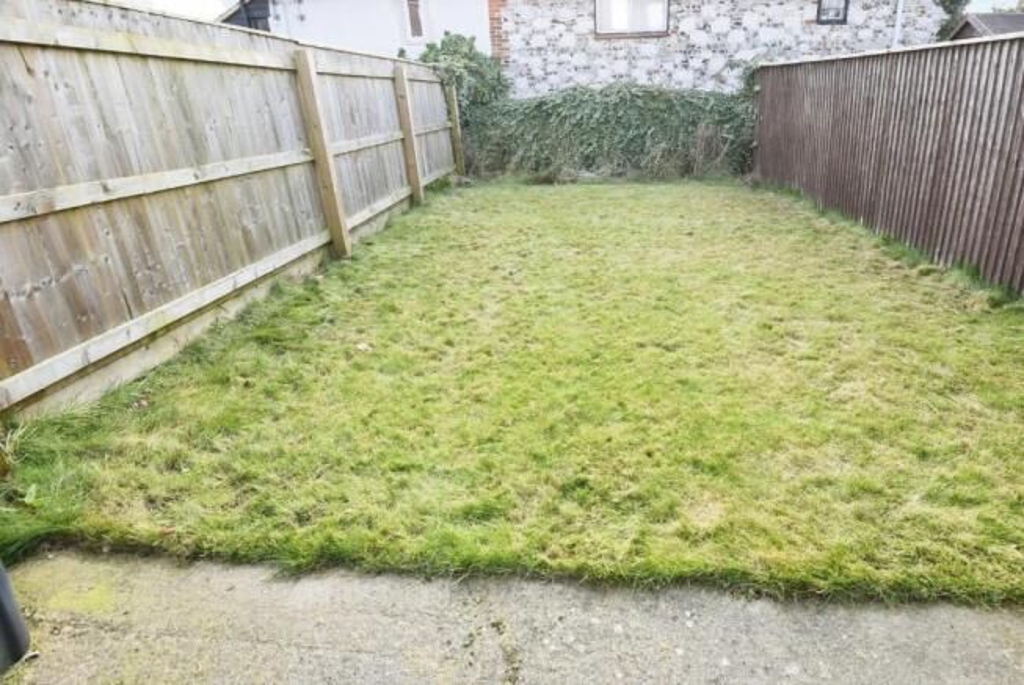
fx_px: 513
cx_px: 512
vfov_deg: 67.5
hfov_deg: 89.9
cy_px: 342
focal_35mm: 18
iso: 400
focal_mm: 12
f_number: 7.1
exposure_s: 1/200
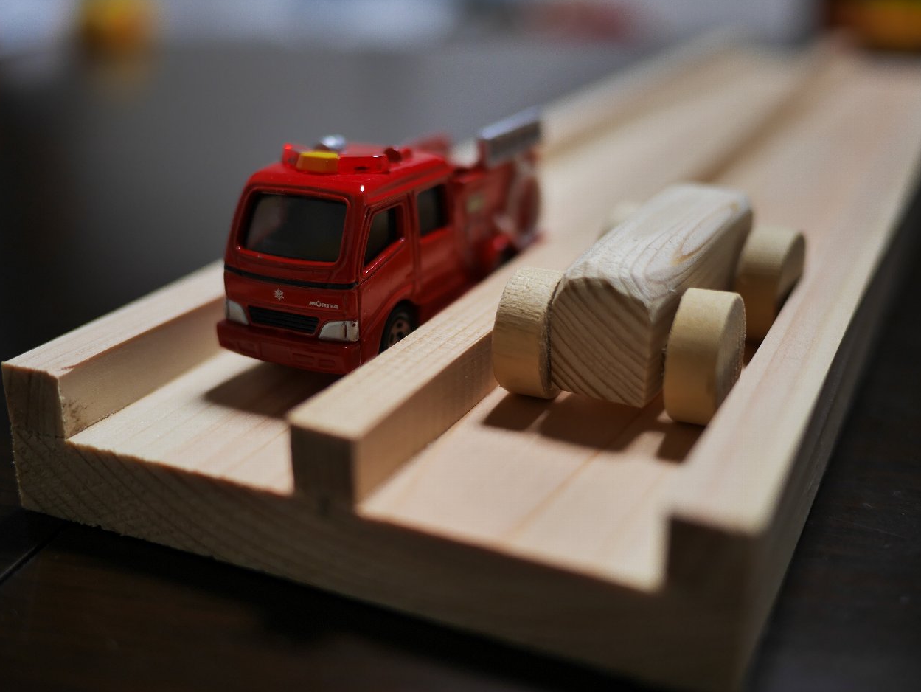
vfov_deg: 35.2
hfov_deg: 45.8
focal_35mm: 41
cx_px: 453
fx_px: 1091
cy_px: 338
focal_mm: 20
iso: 200
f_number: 1.7
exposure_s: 1/125
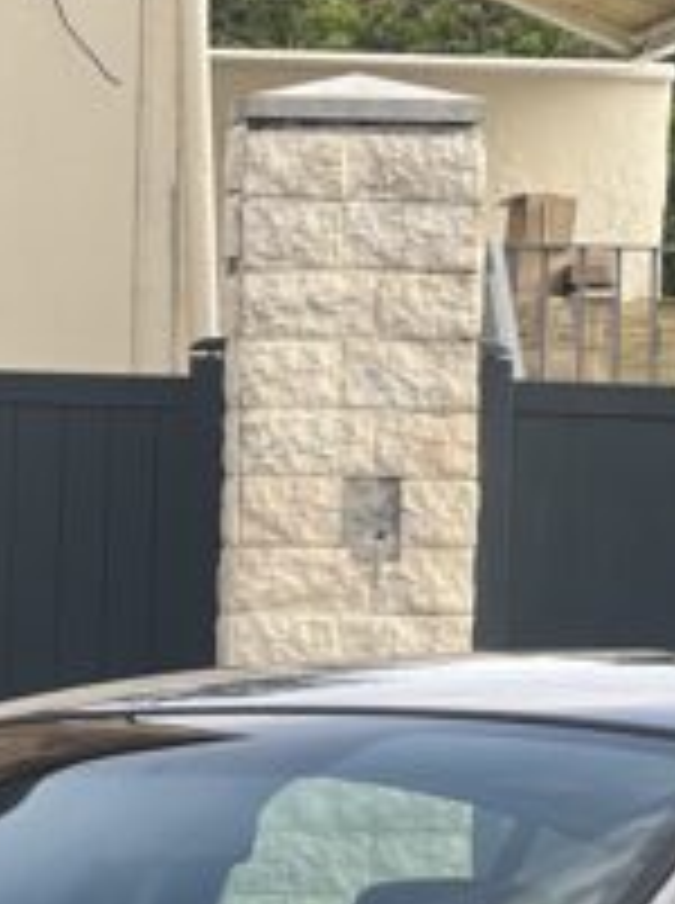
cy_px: 1282
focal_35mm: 307
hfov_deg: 4.8
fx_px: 8007
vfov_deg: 6.4
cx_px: 234
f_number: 2.8
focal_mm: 9
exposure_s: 1/191
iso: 25
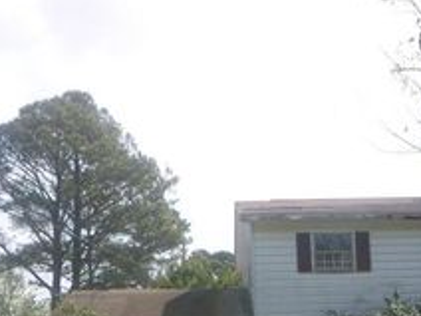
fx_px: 718
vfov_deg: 24.1
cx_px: 274
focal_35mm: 59
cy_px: 285
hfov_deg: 32.5
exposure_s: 1/400
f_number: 3.9
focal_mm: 4.5
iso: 100
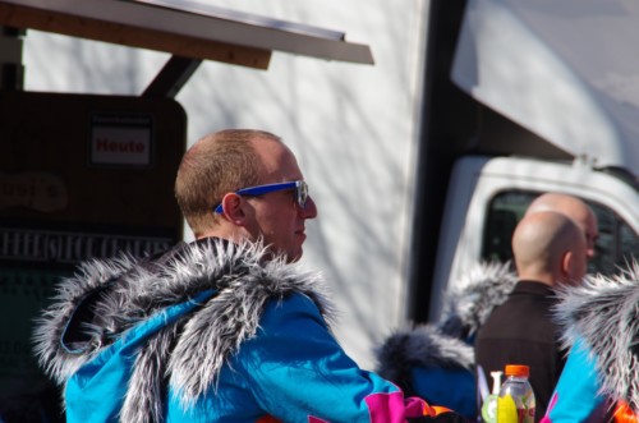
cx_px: 320
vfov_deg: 4.6
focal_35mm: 300
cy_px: 212
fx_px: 5313
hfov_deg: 6.9
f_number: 11
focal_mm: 200
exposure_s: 1/320
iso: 200
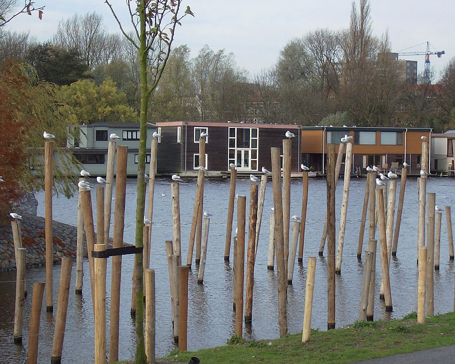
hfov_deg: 18.3
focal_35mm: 105
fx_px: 1414
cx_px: 238
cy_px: 182
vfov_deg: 14.7
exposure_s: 1/396
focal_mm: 16.6
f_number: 4.6
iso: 100
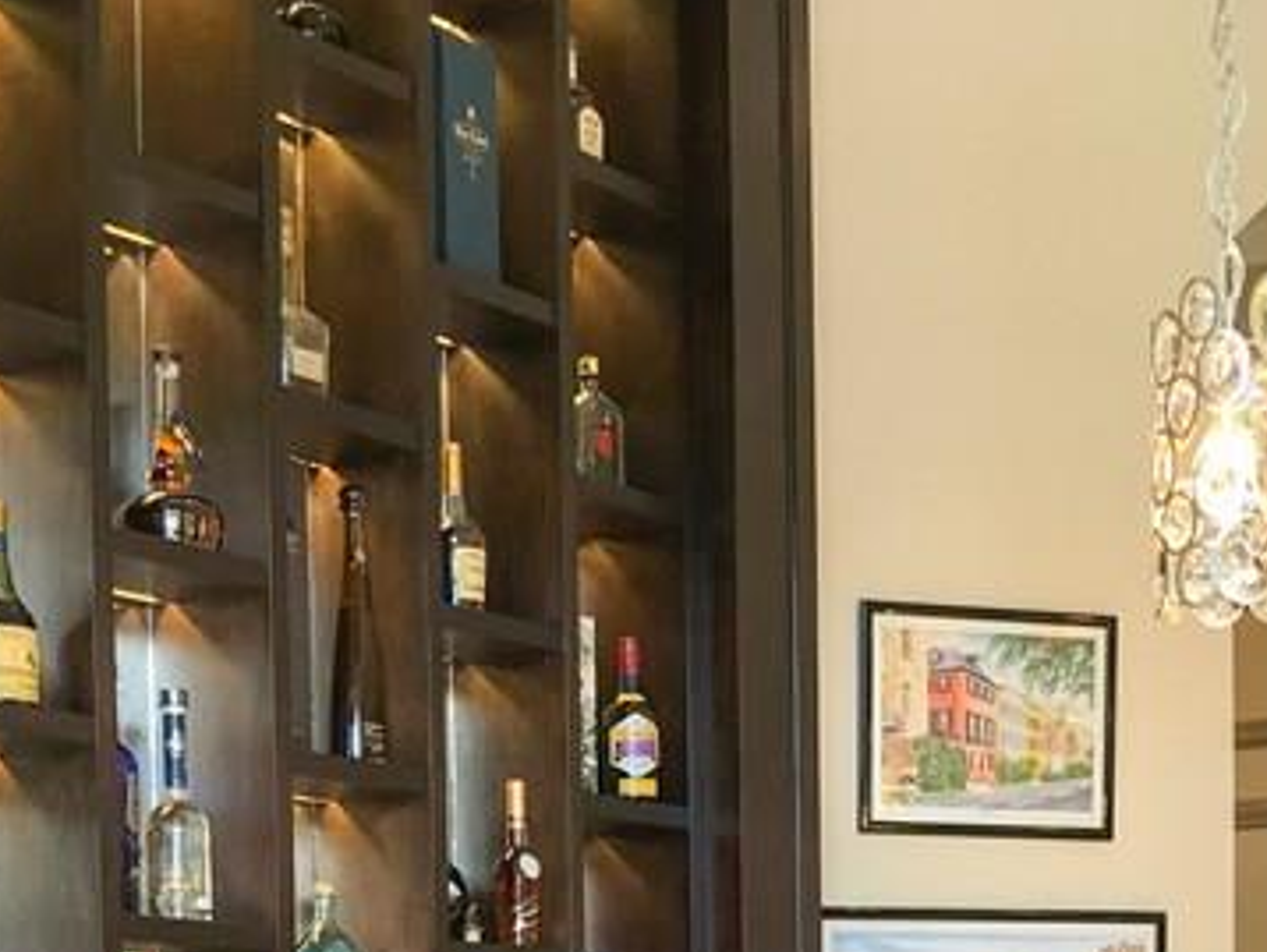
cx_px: 711
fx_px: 2930
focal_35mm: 80
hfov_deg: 24.4
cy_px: 1232
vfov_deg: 17.3
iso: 32
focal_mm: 3.99
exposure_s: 1/120
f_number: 1.8
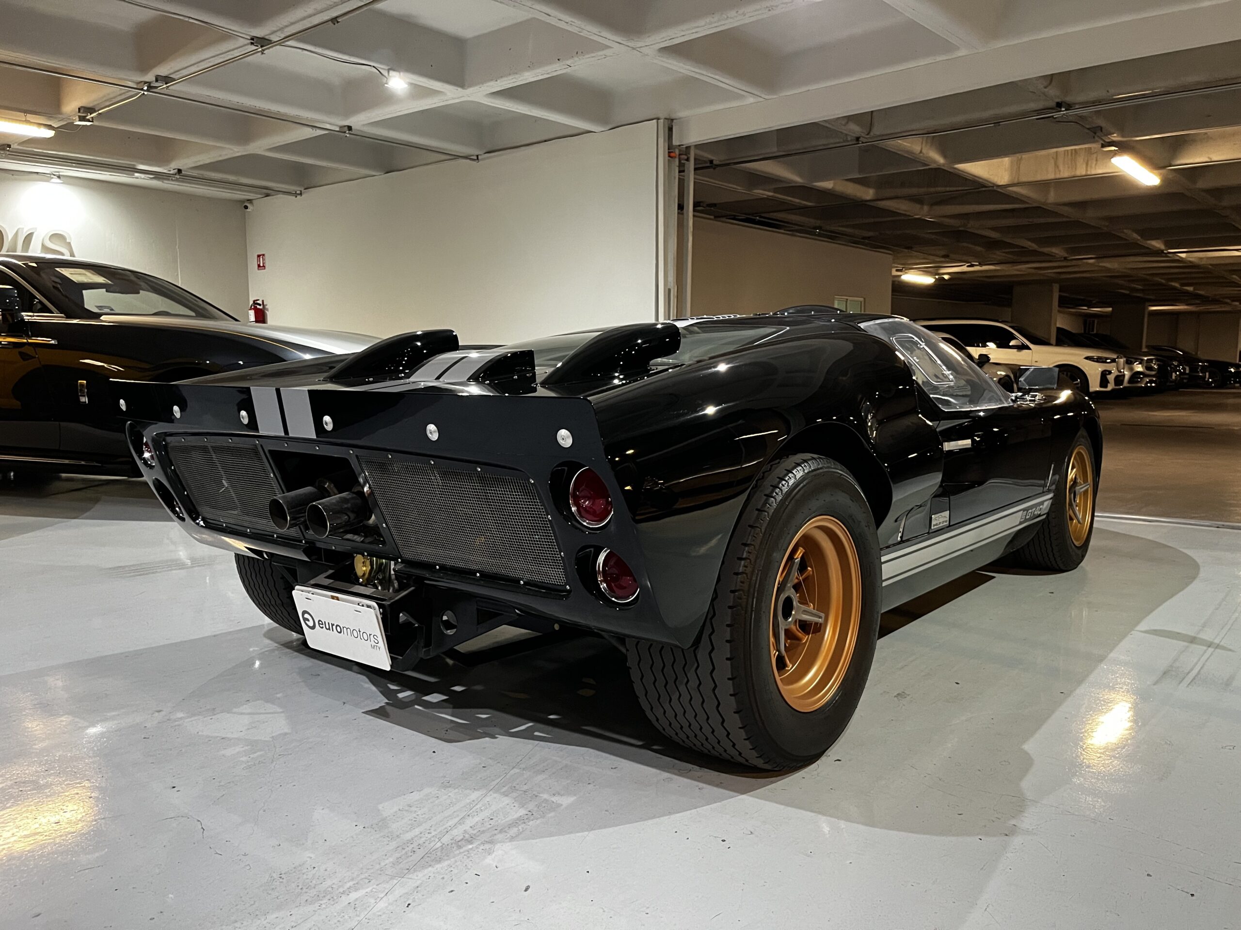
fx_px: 932
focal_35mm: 26
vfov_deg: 53.1
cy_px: 465
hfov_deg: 67.3
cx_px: 620
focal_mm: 5.1
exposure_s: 1/60
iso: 500
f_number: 1.6
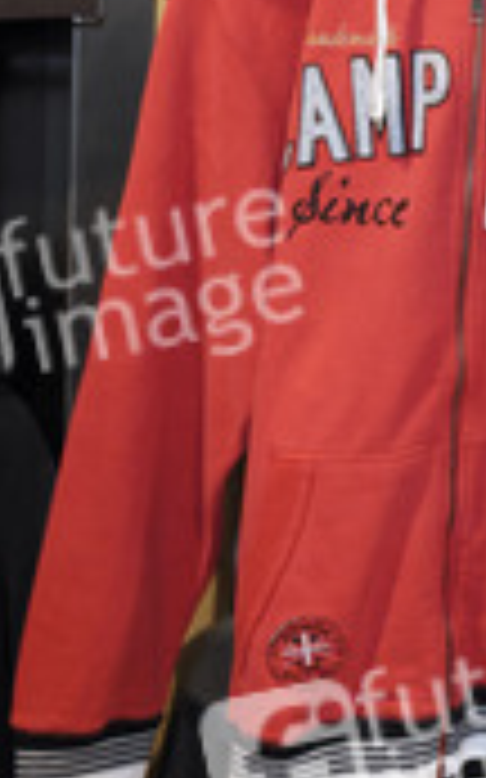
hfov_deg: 14.9
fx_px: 1803
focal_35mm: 85
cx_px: 562
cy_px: 72
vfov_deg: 23.7
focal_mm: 36
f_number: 5.6
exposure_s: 1/50
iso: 800
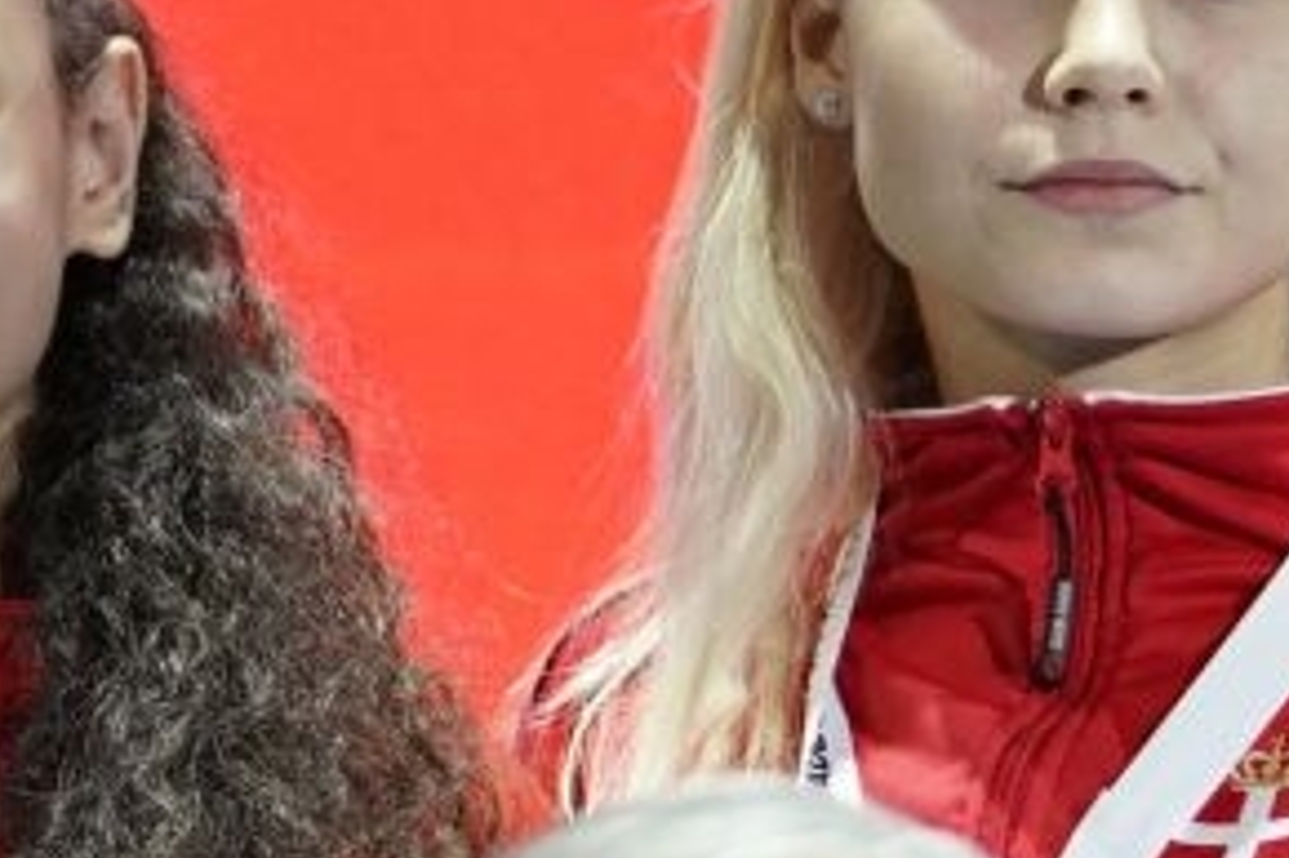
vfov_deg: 1.4
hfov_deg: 2.1
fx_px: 35068
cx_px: -876
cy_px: 1689
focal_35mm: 980
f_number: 2.8
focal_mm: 158
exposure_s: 1/250
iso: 800
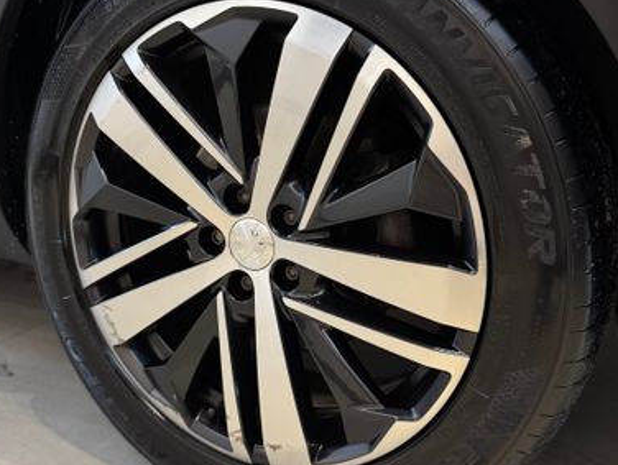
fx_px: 536
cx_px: 260
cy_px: 217
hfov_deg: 59.6
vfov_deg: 46.9
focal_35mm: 30
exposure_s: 1/60
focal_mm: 6.76
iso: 500
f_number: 1.78
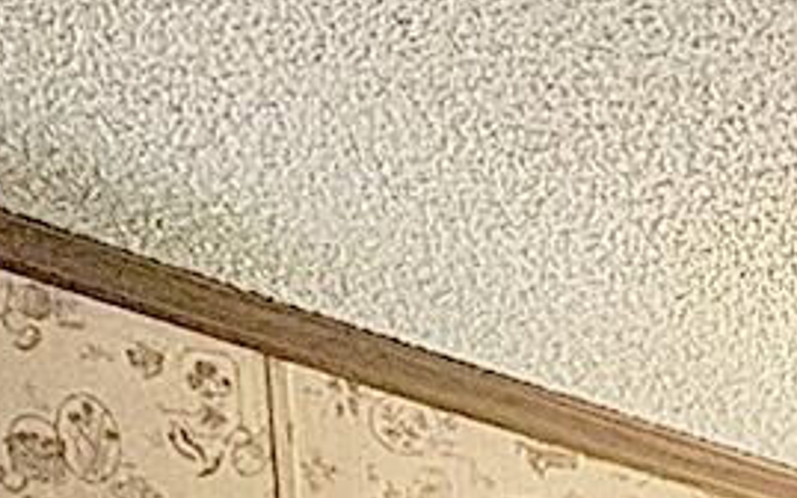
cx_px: 1188
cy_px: 1784
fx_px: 2454
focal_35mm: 113
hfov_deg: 16.8
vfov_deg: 8.4
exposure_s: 1/120
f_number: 2.2
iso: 200
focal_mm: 2.22
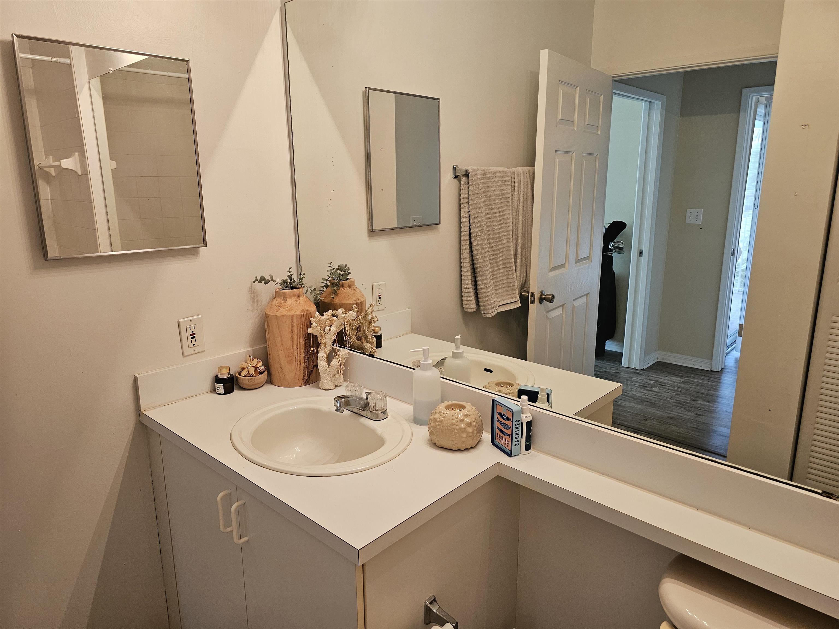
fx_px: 557
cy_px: 314
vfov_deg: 58.9
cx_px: 420
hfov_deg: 73.9
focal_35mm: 23
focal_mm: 6.3
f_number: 1.7
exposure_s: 1/120
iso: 250
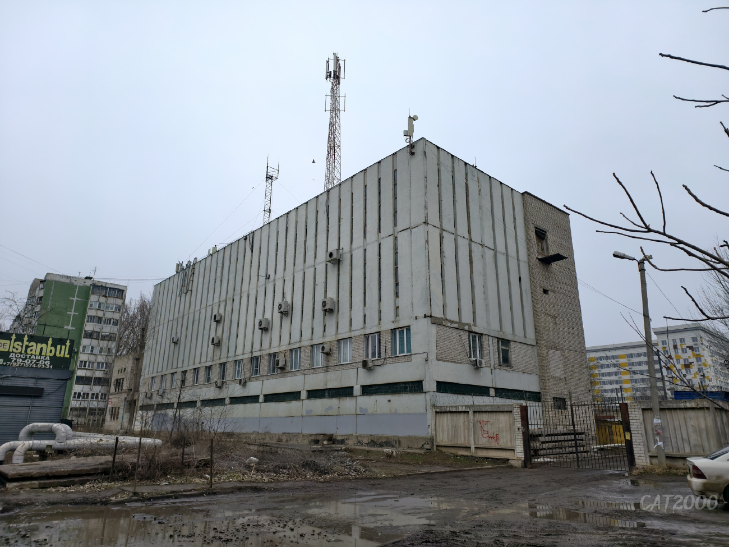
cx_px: 364
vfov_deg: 58.9
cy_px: 274
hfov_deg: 73.9
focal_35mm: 23
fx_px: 484
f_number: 1.57
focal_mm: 6.54
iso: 72
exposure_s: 1/1035
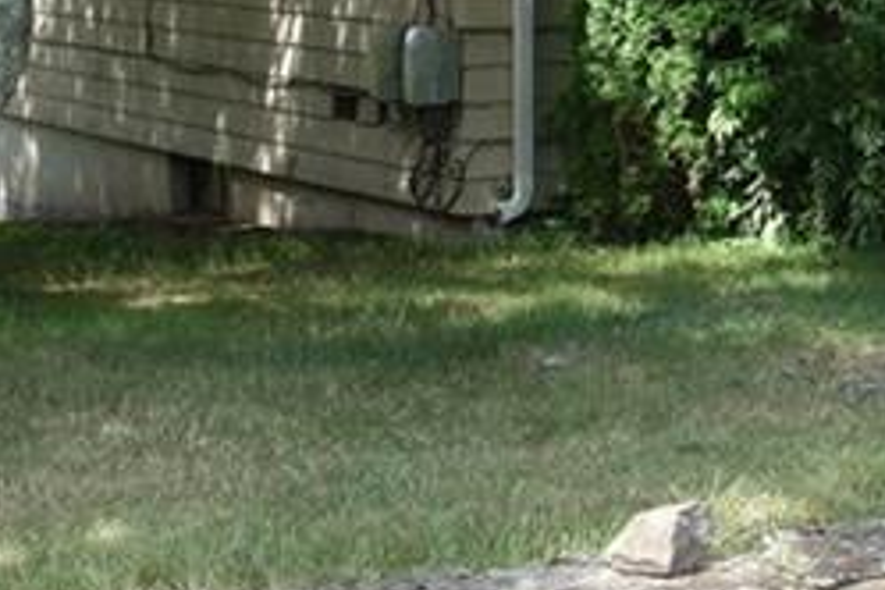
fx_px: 2827
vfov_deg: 11.7
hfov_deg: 16.7
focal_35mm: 115
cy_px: -110
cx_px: 1180
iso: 125
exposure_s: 1/100
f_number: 5.6
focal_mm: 10.4
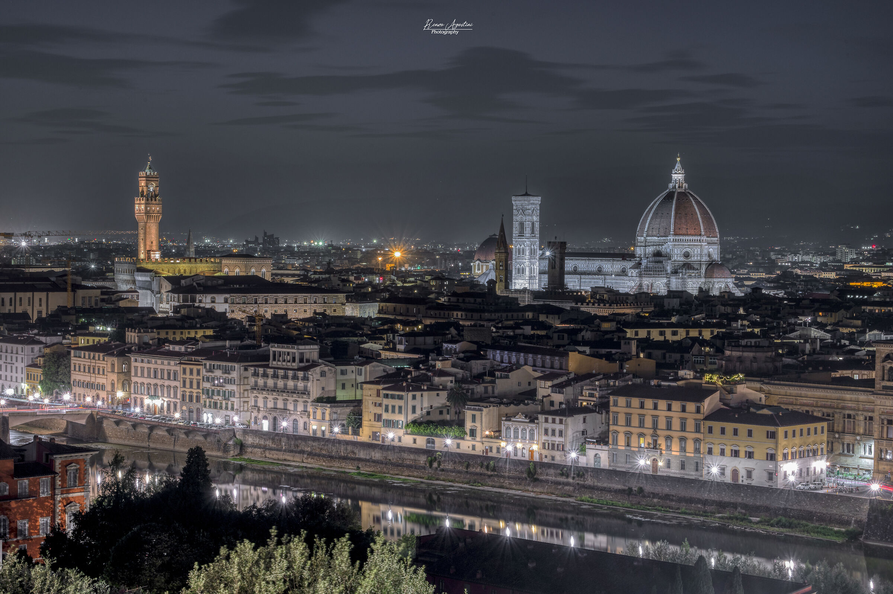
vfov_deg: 19.4
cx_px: 446
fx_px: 1735
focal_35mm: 70
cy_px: 297
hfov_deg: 28.9
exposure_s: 60
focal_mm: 70
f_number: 16
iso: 100
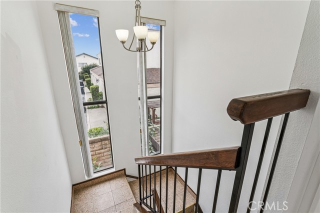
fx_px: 146
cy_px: 106
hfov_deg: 95.4
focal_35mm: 16
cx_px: 160
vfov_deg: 72.3
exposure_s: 1/10
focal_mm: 16.4
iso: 100
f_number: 13
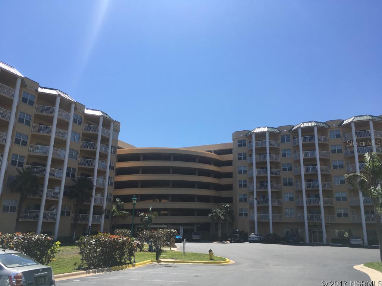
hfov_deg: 61.7
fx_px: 320
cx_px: 191
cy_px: 143
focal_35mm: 29
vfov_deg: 48.2
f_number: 2.2
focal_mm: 4.15
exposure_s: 1/1709
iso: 25
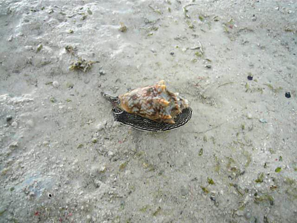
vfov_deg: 48.2
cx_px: 148
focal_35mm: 29
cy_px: 112
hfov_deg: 61.6
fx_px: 249
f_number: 8
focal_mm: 4.7
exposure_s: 1/100
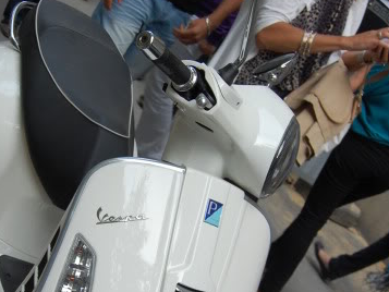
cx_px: 128
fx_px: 833
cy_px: 246
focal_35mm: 74
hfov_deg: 26.1
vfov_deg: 19.6
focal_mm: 23
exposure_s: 1/100
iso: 400
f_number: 5
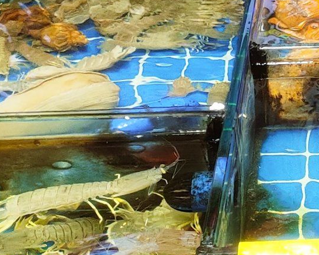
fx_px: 1076
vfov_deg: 13.5
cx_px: 507
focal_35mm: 114
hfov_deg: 15.3
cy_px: 194
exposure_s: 1/100
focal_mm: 4.74
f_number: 1.79
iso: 78
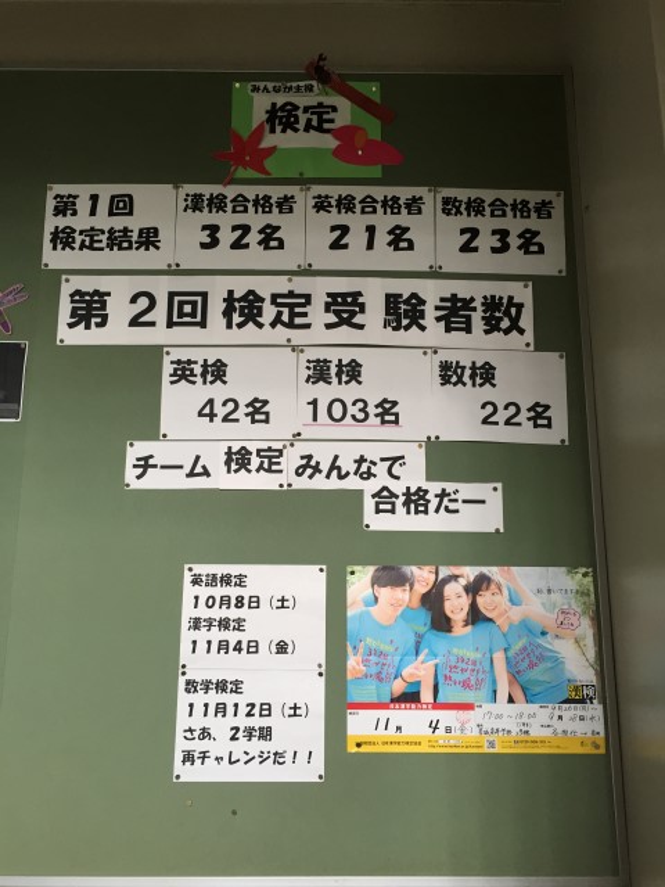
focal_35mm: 29
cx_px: 332
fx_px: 743
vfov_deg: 61.7
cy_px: 444
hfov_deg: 48.2
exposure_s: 1/30
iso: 32
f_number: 2.2
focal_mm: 4.15
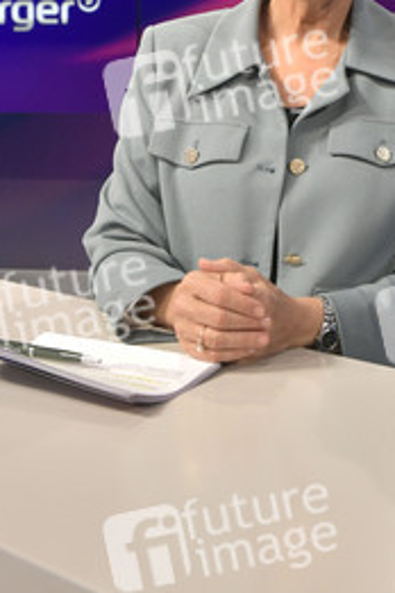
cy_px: 198
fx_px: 806
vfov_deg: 39.9
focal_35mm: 49
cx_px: 286
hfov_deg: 27.2
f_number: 5.6
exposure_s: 1/160
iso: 1600
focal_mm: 32
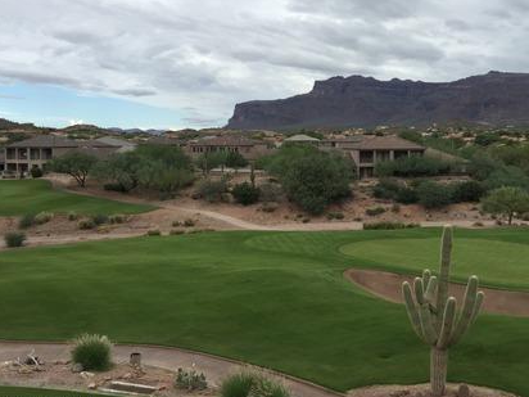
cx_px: 324
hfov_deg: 50.9
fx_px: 550
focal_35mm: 36
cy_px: 180
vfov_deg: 39.6
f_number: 2.2
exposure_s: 1/1412
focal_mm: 4.15
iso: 32
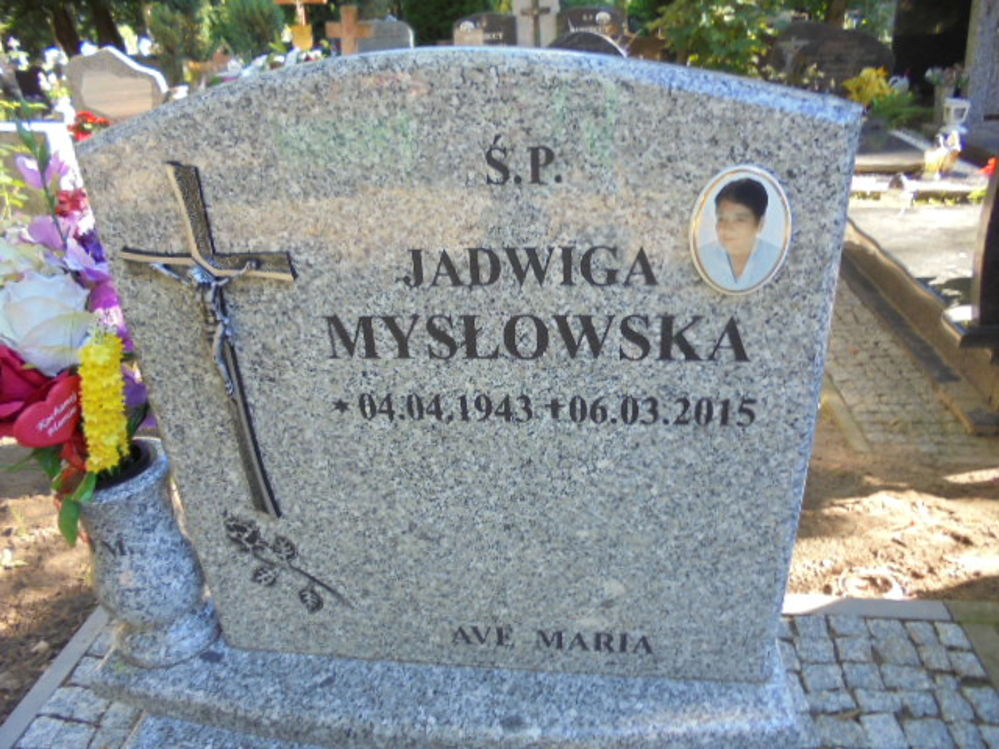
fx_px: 750
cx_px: 500
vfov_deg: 53.1
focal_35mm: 26
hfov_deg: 67.3
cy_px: 374
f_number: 3.5
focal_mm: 4.6
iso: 100
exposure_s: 1/40
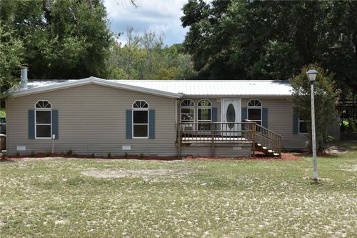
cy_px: 119
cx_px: 178
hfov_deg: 33.4
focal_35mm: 60
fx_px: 595
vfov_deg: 22.6
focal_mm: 40
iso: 200
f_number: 8
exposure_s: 1/500
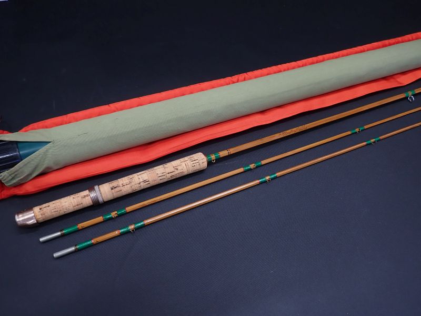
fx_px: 304
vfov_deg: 54.9
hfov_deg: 69.4
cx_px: 210
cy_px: 158
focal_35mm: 25
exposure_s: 1/60
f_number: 2
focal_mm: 4.5
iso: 160
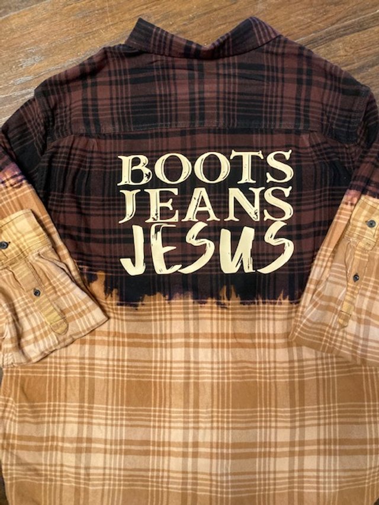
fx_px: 409
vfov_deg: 63.4
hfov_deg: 49.8
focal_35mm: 28
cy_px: 252
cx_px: 190
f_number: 1.8
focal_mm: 3.99
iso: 320
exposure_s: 1/59
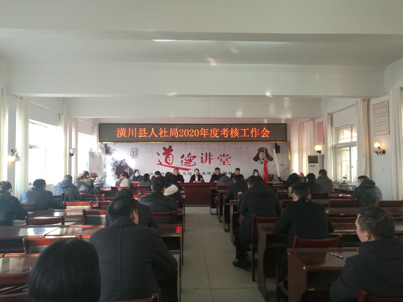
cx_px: 202
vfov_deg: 51.4
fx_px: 314
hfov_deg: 65.3
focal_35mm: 27
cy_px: 151
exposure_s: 1/33.3
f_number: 2
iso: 100
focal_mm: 4.04
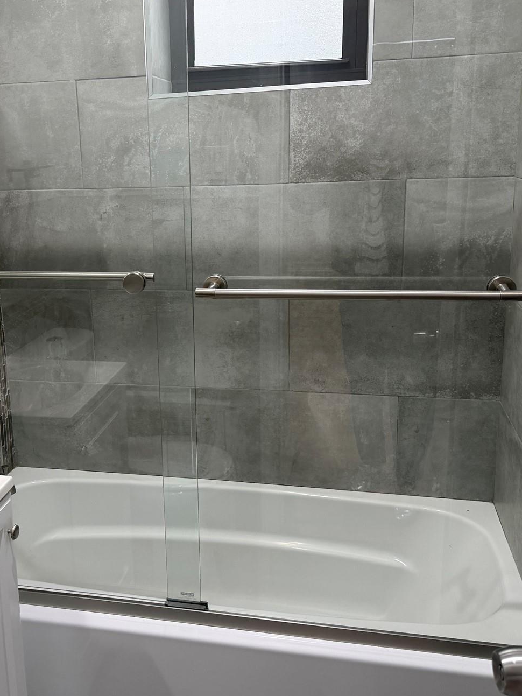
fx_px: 764
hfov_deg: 37.3
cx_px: 169
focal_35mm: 38
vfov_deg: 48.9
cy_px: 320
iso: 200
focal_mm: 6.76
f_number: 1.78
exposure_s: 1/60
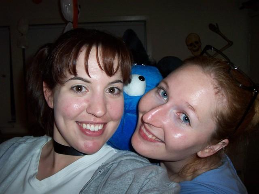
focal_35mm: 37
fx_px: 277
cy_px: 97
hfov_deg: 50.1
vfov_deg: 38.7
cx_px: 130
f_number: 2.8
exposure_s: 1/60
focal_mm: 5.6
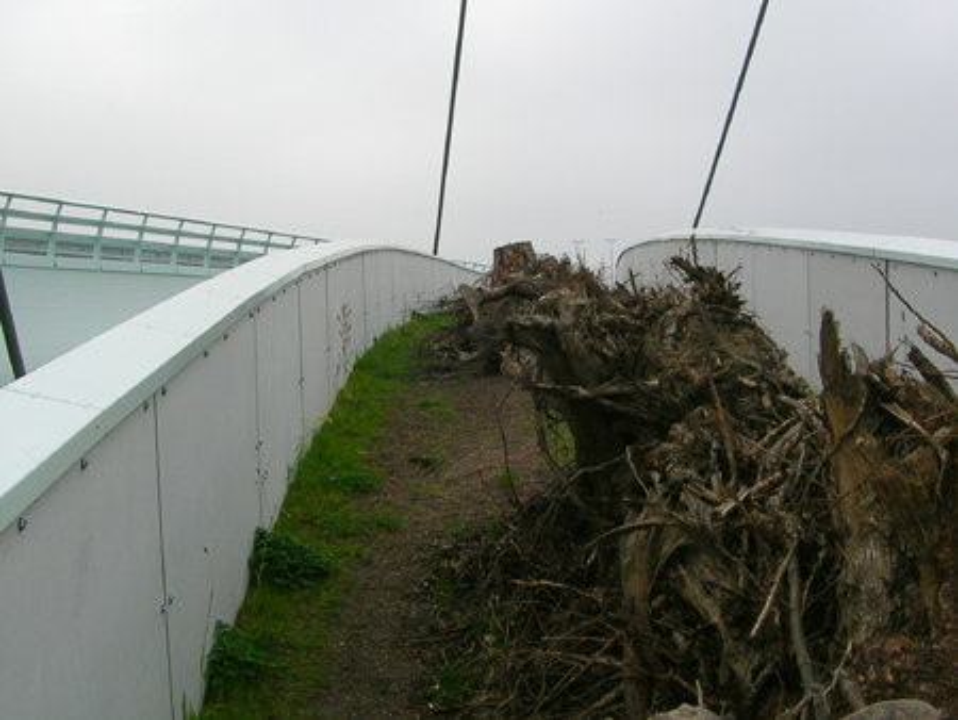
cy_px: 360
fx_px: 941
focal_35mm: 34
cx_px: 479
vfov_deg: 41.8
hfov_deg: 53.9
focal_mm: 5.7
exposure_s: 1/344
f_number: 4.9
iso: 50
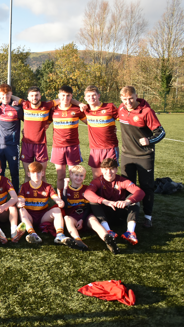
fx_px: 416
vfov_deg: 42.9
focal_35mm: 48
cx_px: -62
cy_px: 161
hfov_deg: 22.1
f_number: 3.8
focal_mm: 20
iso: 800
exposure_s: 1/2000
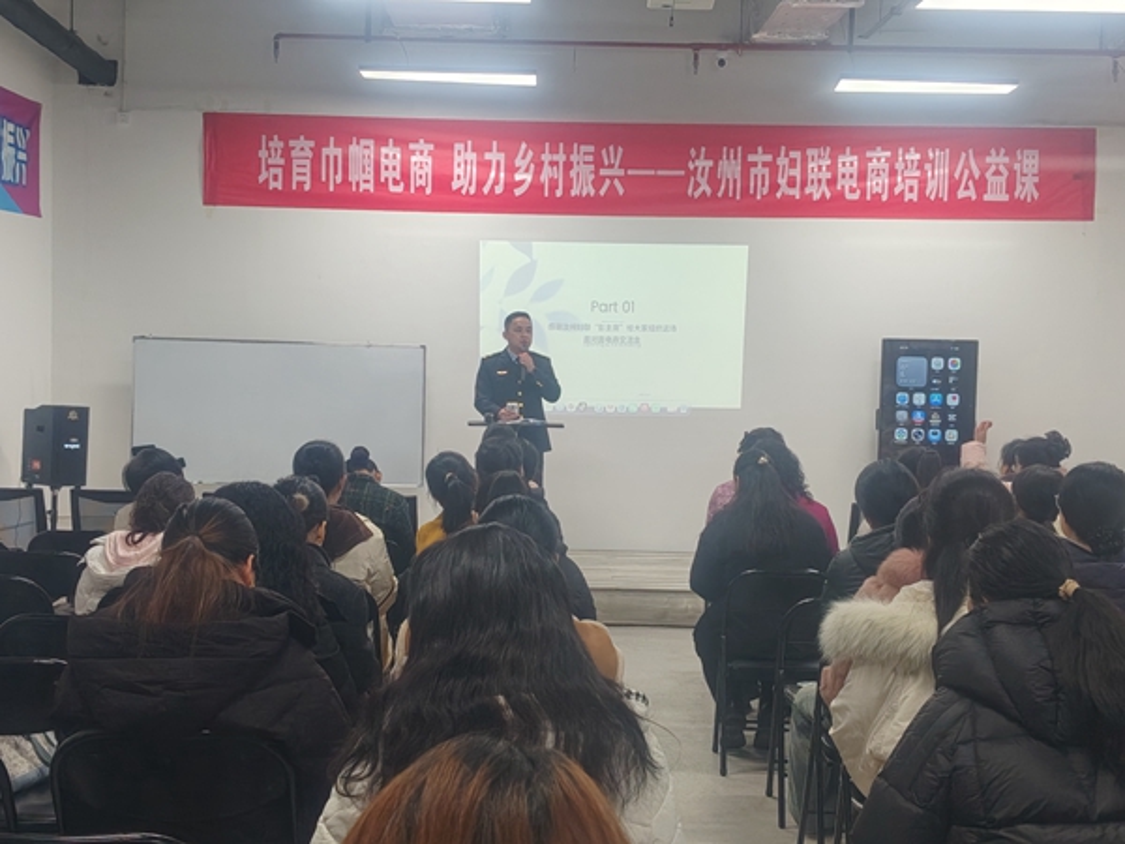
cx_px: 562
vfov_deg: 28.6
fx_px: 1657
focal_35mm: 51
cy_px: 422
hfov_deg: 37.5
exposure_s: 1/100
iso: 267
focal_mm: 4.84
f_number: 1.88
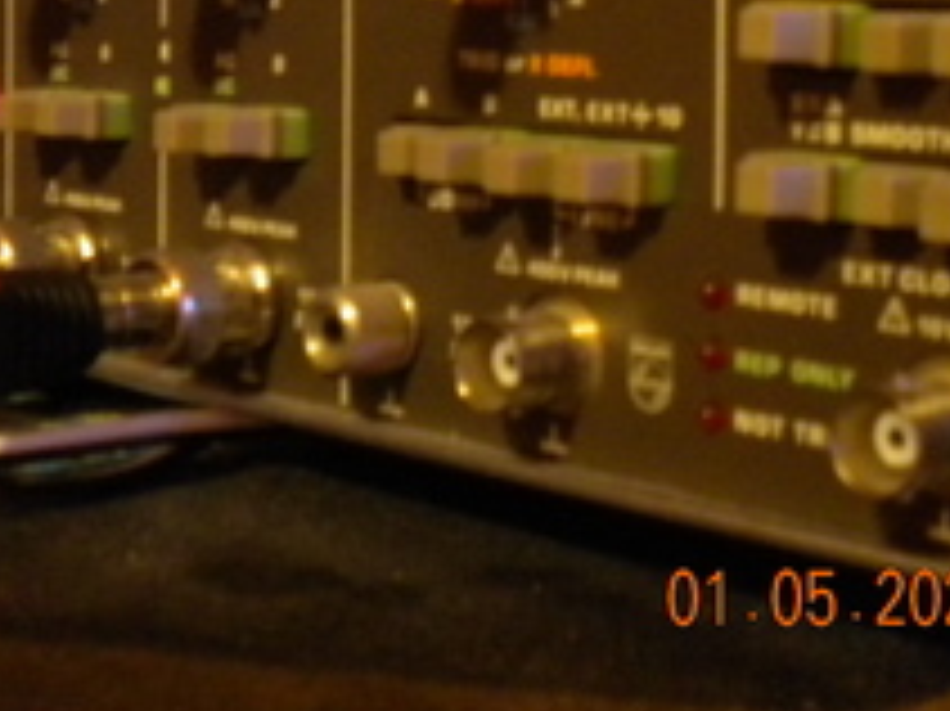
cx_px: 234
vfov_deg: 17.2
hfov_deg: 23.3
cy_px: -70
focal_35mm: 83
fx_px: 2277
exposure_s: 1/2
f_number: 3.1
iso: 400
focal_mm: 6.3
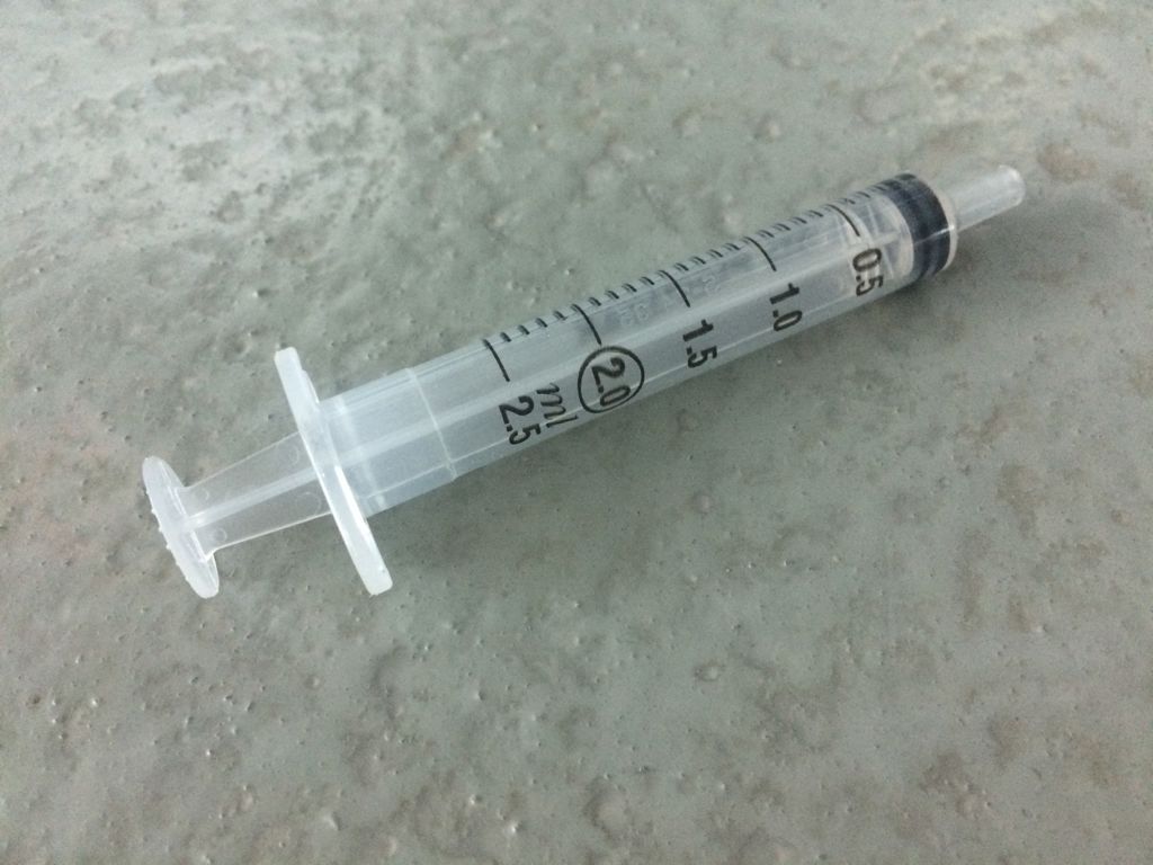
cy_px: 432
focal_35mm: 29
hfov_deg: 61.7
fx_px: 966
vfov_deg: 48.2
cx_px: 576
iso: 250
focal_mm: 4.15
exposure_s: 1/33
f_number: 2.2
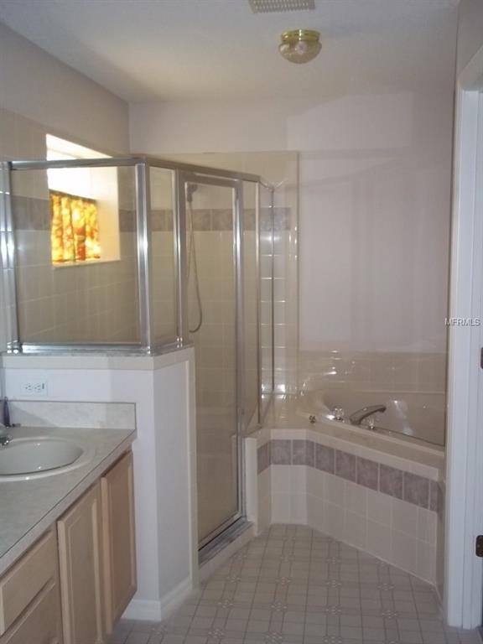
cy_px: 322
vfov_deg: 51.4
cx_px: 242
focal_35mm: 36
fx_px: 670
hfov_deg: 39.7
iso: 160
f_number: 3.1
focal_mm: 6.5
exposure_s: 1/30
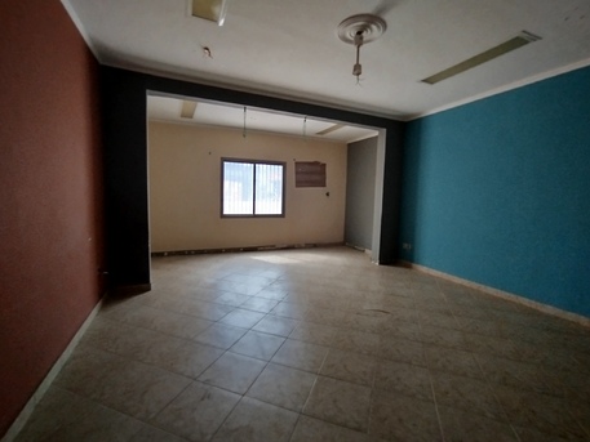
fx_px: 256
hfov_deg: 98.2
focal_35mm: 15
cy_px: 221
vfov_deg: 81.8
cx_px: 295
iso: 160
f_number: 2.2
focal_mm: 1.65
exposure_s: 1/33
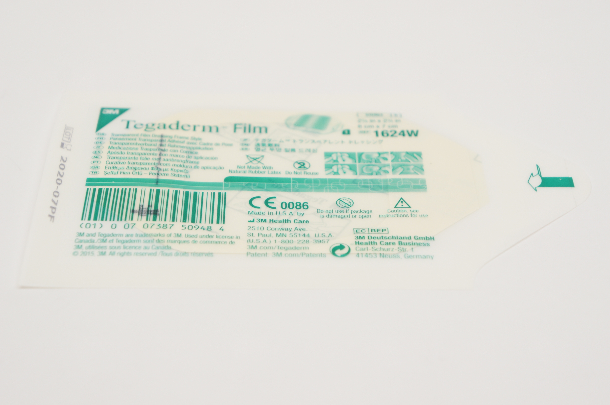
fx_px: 1295
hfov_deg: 26.5
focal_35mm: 76
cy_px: 202
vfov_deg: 17.8
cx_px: 305
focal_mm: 51
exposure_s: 1/100
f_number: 5.6
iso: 400
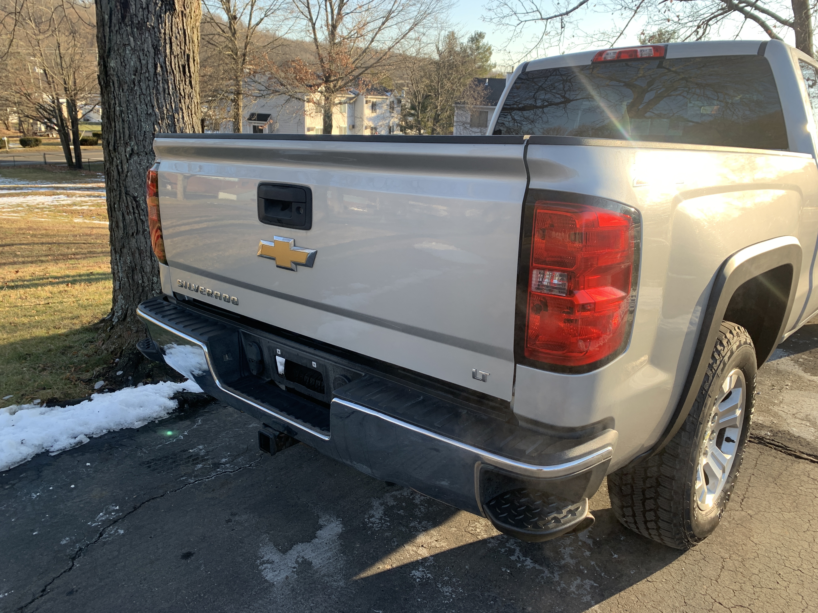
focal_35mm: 26
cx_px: 409
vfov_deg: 53.1
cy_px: 306
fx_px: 614
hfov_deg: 67.3
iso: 25
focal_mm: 4.25
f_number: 1.8
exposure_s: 1/273
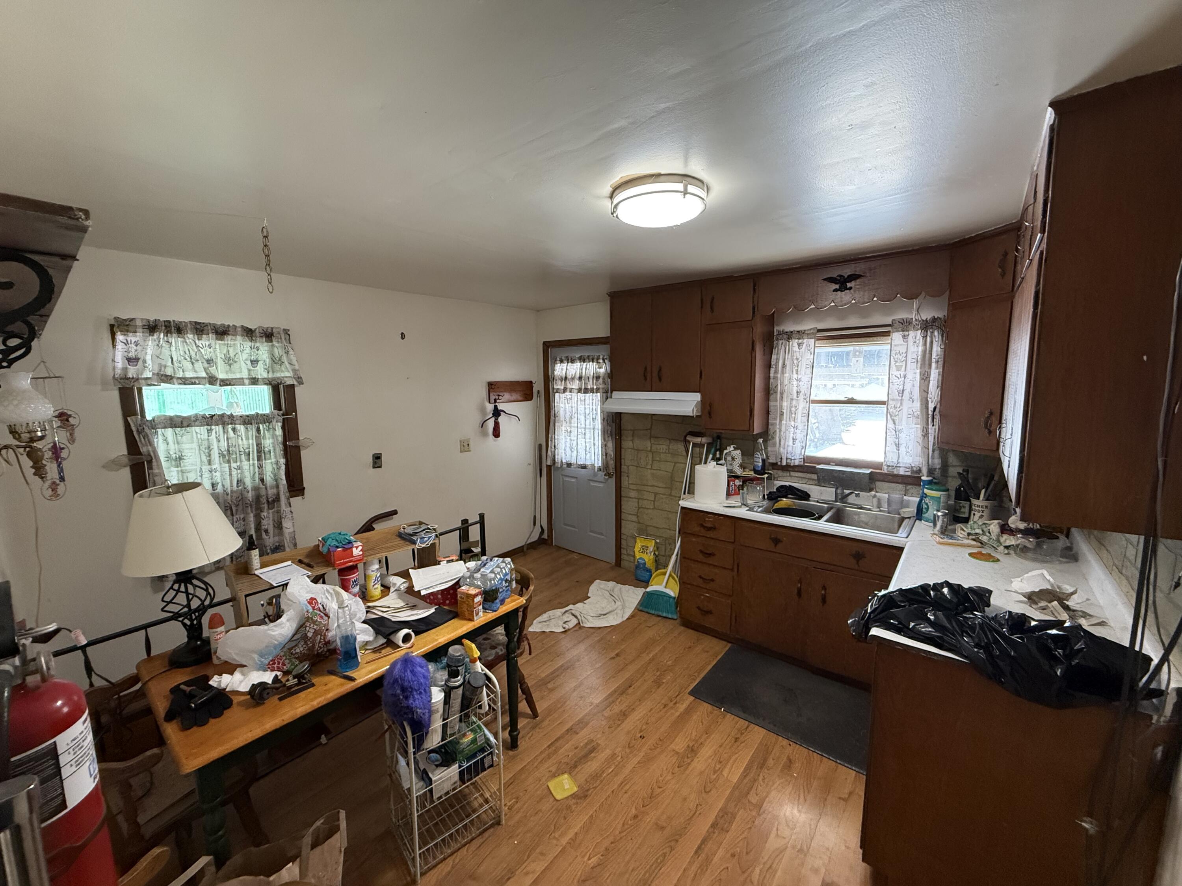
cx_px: 591
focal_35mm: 14
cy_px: 443
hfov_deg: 102.1
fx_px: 478
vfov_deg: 85.7
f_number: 2.2
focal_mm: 2.22
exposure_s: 1/120
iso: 500
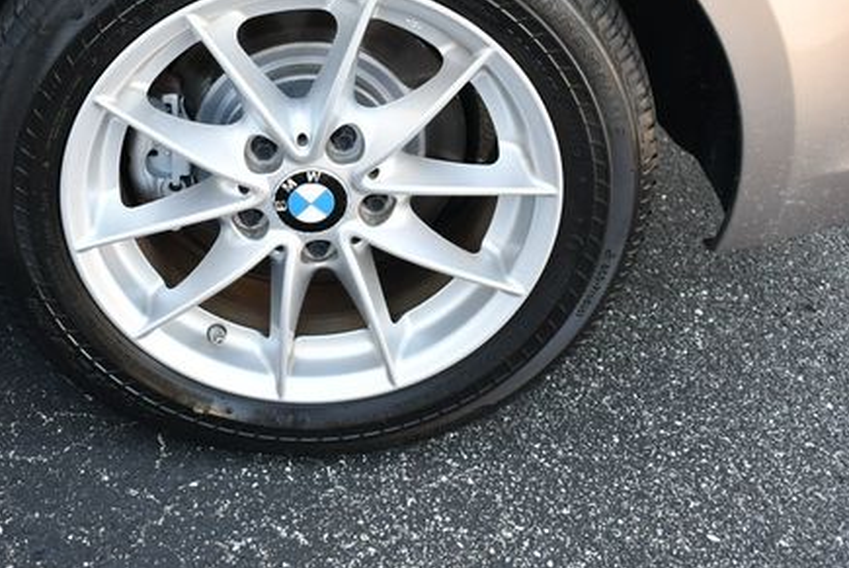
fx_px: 1251
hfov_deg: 37.0
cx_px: 263
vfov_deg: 25.3
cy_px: 152
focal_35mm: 53
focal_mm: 18
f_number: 3.5
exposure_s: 1/250
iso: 400
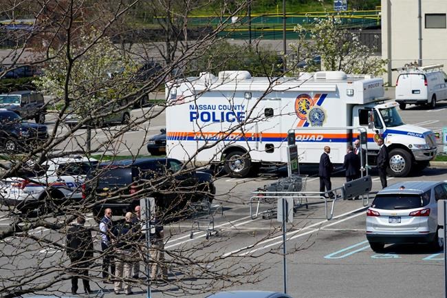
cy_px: 149
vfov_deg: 8.8
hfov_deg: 13.2
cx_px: 224
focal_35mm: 156
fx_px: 1936
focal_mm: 156
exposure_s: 1/2500
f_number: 11
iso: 1250
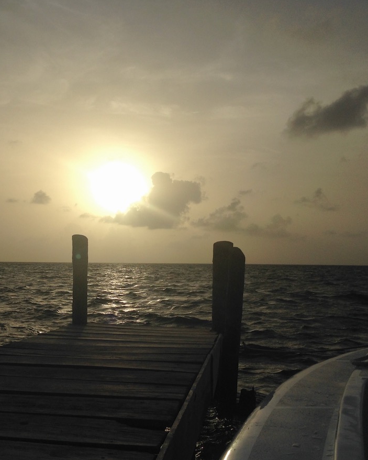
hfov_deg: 33.8
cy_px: 233
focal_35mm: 44
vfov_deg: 42.0
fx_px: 599
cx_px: 118
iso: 50
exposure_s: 1/6024
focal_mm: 4.12
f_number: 2.4
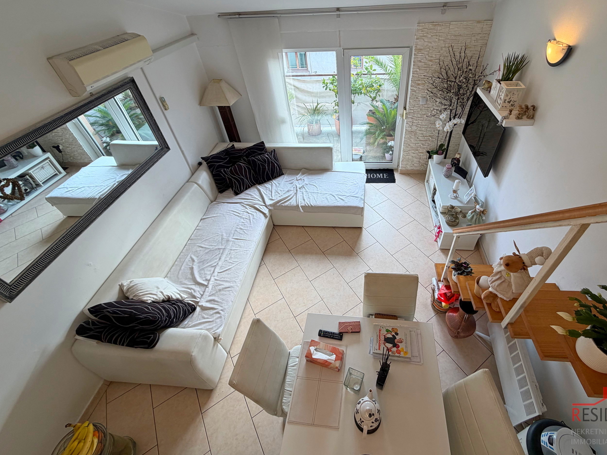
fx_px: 281
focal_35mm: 16
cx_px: 343
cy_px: 198
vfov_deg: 77.7
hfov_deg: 94.0
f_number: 2.2
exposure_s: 1/100
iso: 64
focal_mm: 2.22
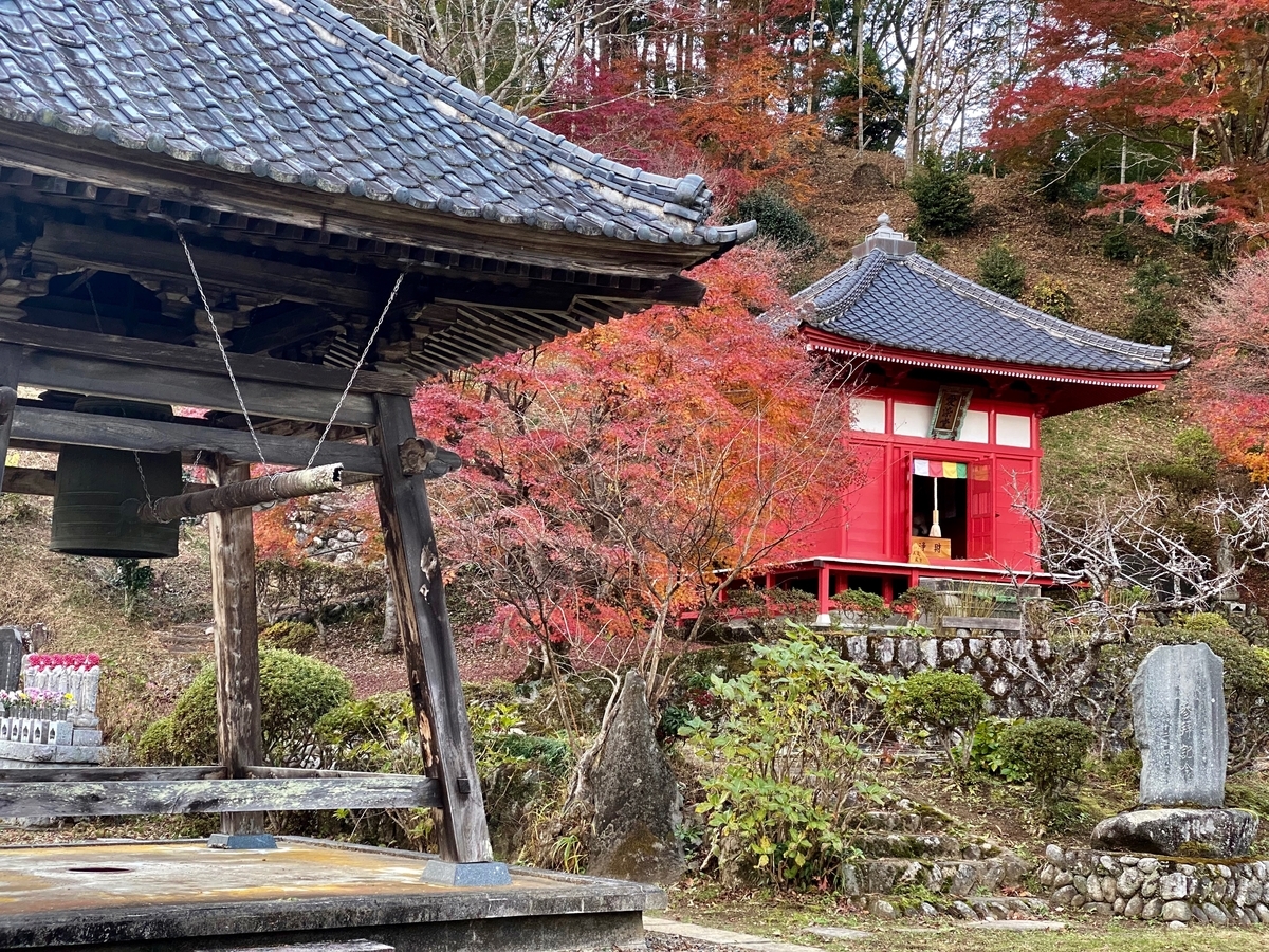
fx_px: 1906
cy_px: 476
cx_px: 634
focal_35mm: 52
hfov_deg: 36.8
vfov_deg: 28.0
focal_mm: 6
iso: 160
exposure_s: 1/116
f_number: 2
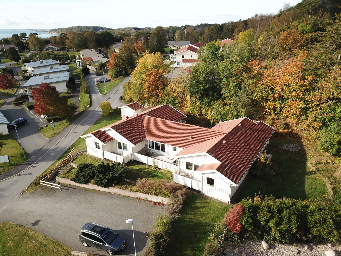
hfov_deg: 67.3
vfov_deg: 53.1
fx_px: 256
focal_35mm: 26
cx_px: 170
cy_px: 128
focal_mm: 4.73
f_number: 2.2
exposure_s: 1/606
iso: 100
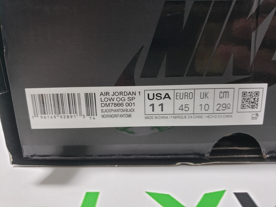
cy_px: 104
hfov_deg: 67.3
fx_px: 207
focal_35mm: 26
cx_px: 138
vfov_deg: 53.1
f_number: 1.5
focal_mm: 4.3
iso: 50
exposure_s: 1/100
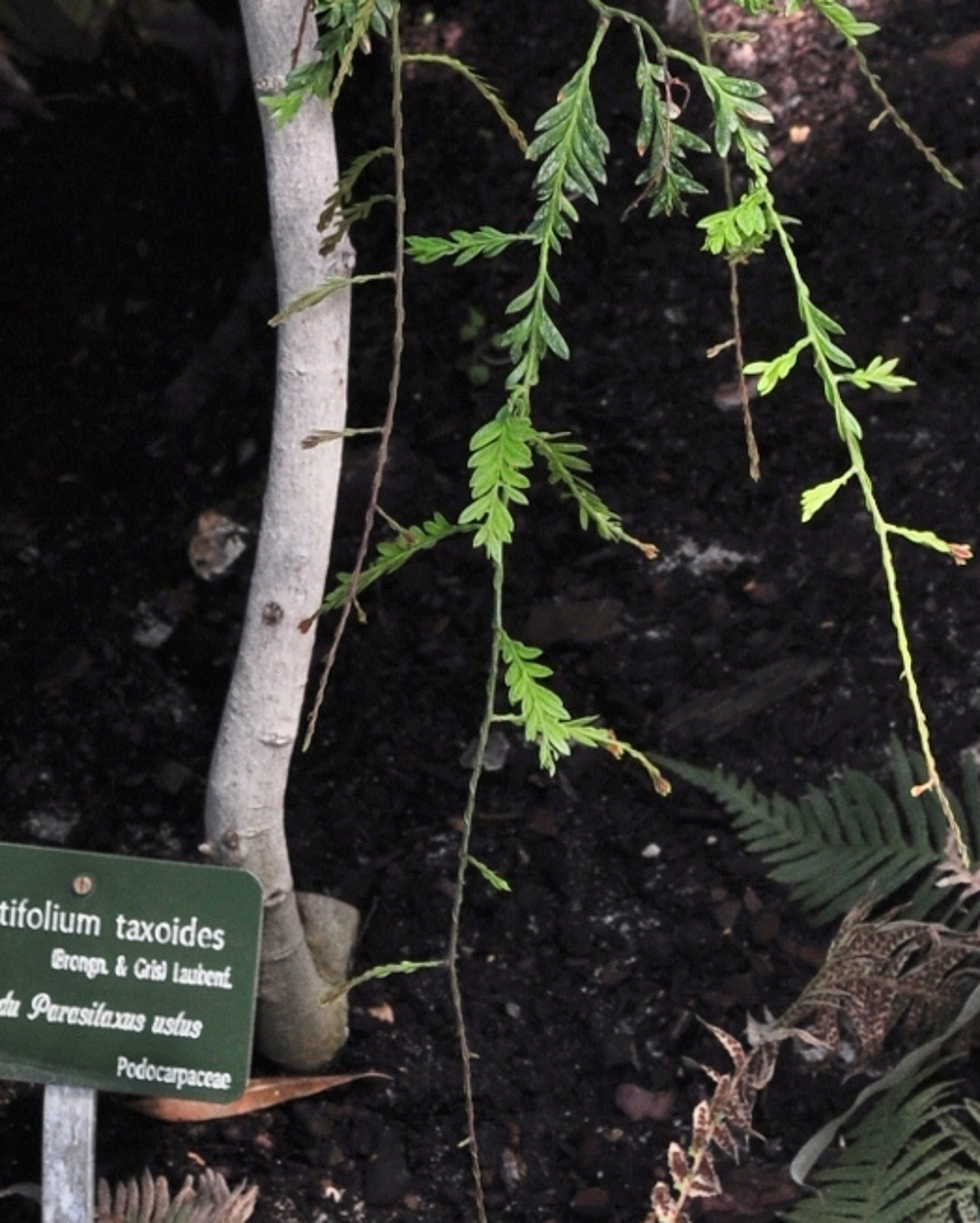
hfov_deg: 5.9
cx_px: 314
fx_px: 9562
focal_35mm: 264
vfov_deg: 7.2
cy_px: -479
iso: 200
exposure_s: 1/60
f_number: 9
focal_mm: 60
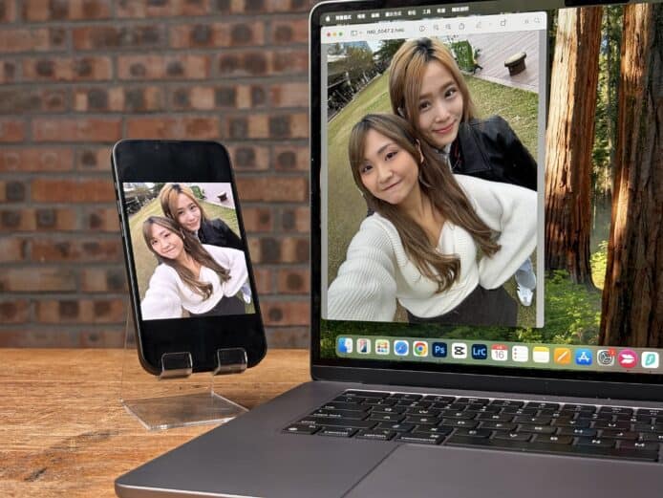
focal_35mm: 52
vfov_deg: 28.0
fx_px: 996
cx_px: 332
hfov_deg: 36.8
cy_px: 249
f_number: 1.6
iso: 50
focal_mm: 5.96
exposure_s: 1/110
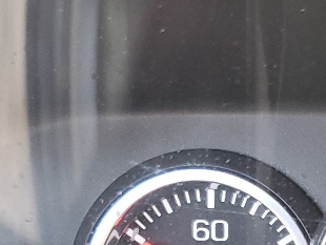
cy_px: 426
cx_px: 552
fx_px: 1263
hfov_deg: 13.5
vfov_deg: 10.5
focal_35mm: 134
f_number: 1.5
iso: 64
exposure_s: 1/60.2
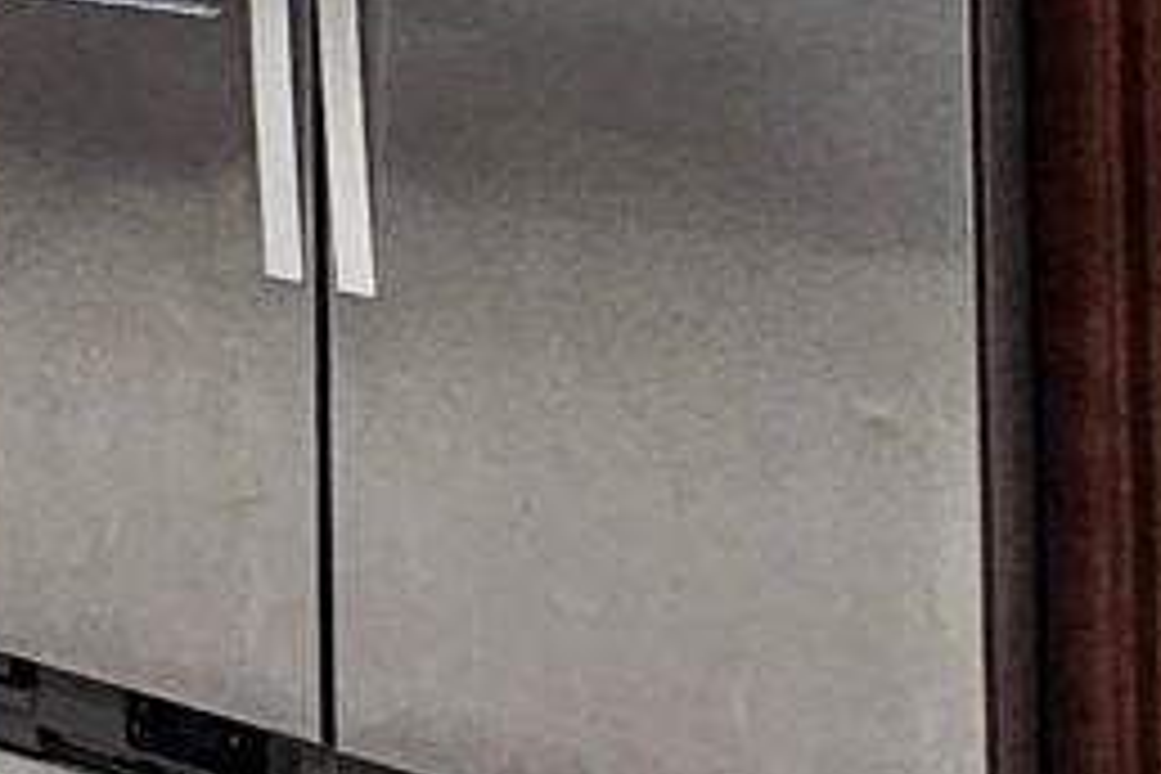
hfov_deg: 15.1
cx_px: -1580
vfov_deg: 14.4
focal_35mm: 84
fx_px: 2709
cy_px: -594
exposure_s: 1/60
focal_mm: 2.2
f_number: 2.2
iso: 250
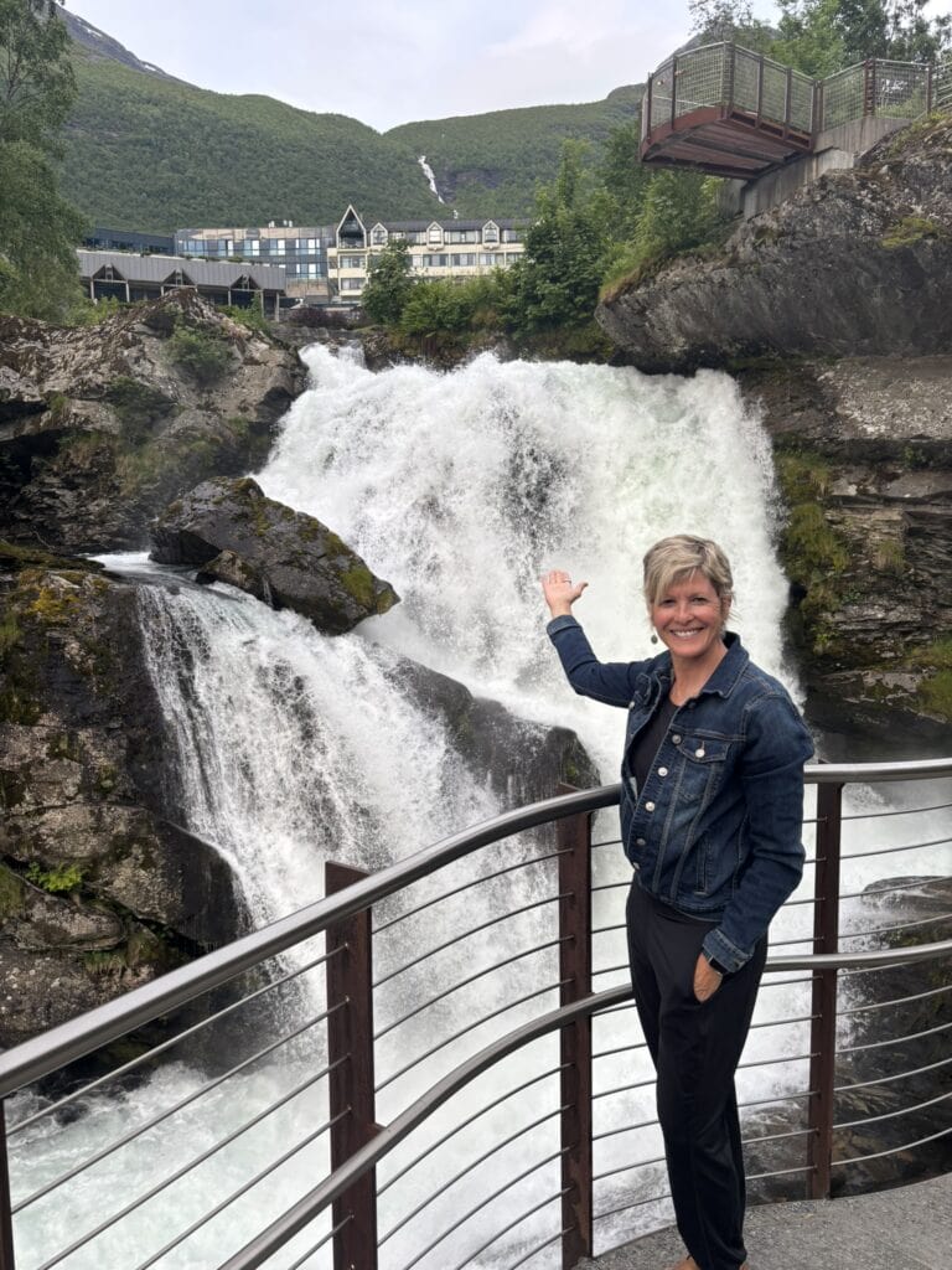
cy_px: 635
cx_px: 476
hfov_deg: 53.1
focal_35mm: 26
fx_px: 953
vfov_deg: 67.3
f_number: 1.6
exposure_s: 1/433
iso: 50
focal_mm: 5.96
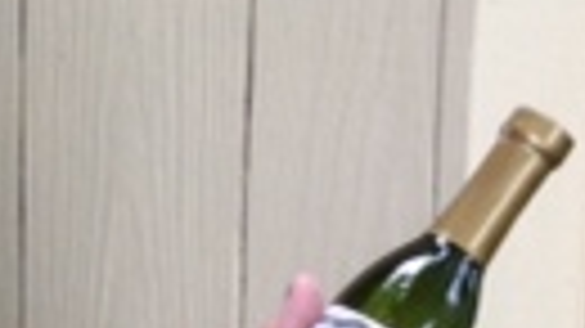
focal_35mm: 177
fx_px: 2744
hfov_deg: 11.8
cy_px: 315
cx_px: -180
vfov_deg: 6.8
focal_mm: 3.3
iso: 64
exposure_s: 1/120
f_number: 2.4
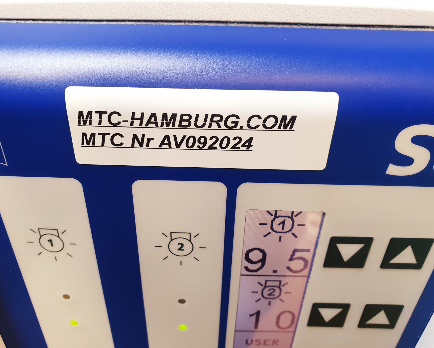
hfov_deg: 62.2
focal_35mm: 28
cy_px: 173
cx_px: 204
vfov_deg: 51.5
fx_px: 360
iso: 250
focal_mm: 4.3
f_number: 2.4
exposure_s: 1/50
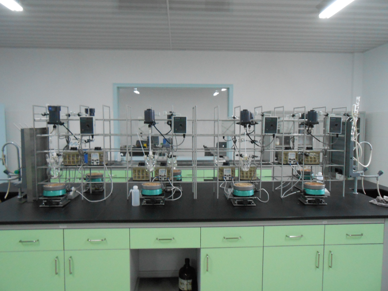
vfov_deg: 53.1
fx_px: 291
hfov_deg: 67.3
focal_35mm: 26
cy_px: 146
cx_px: 194
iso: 400
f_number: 3.5
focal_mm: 4.6
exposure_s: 1/25
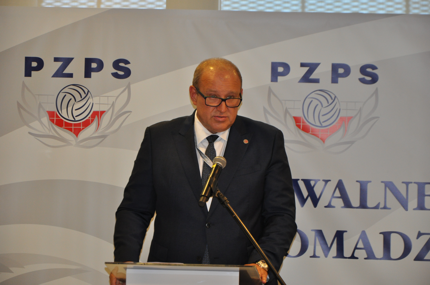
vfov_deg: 9.3
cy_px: 142
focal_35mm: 147
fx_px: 1754
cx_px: 215
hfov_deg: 14.0
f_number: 5.6
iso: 800
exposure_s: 1/60
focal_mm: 98
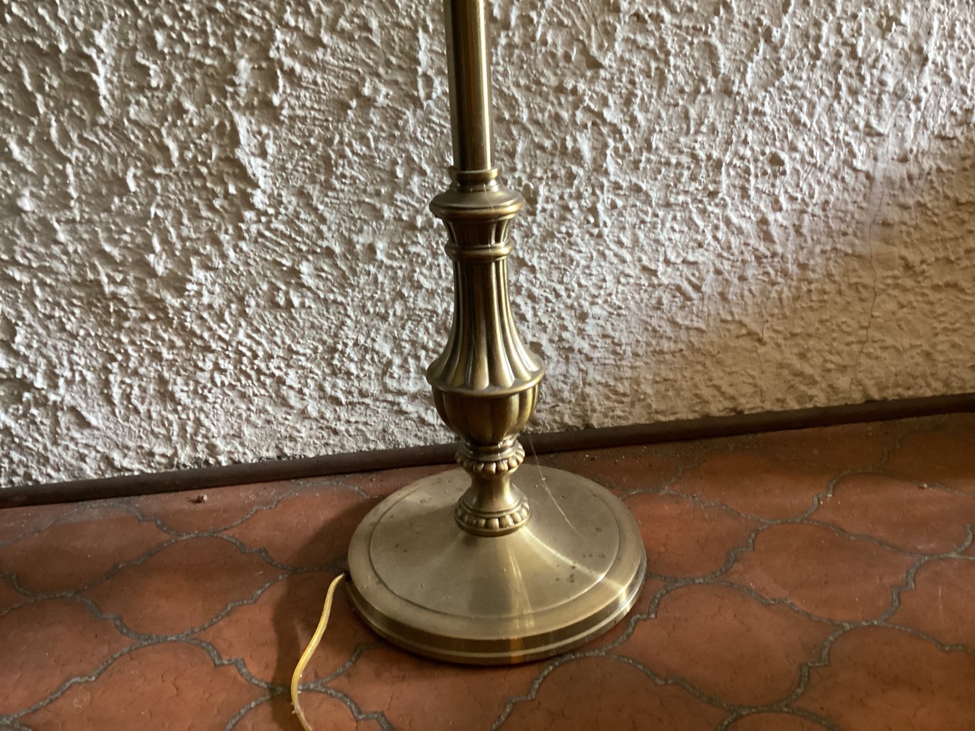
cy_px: 366
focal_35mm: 31
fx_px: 873
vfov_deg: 45.4
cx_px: 488
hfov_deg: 58.3
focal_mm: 3.3
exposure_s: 1/40
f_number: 2.4
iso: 400
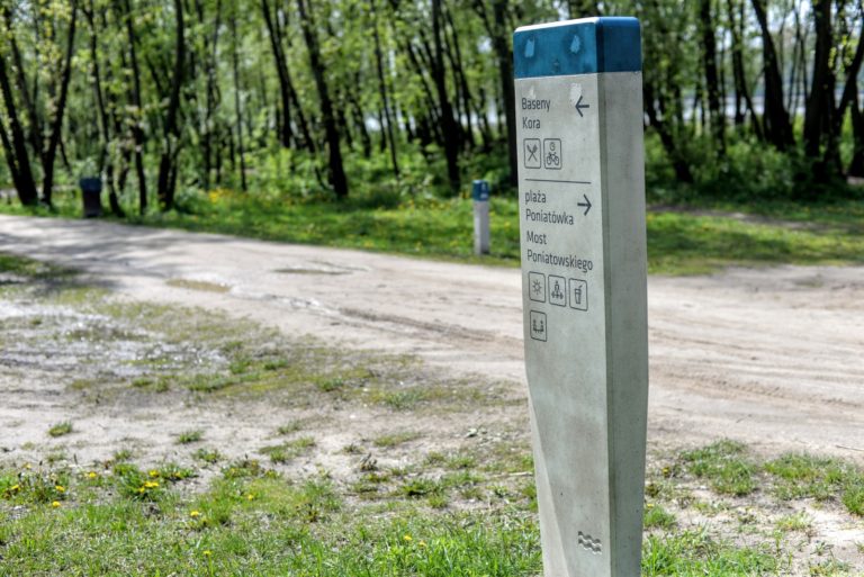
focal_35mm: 50
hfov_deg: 39.6
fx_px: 1201
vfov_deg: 27.0
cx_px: 432
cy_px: 288
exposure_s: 1/4000
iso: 400
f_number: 3.5
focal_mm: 50
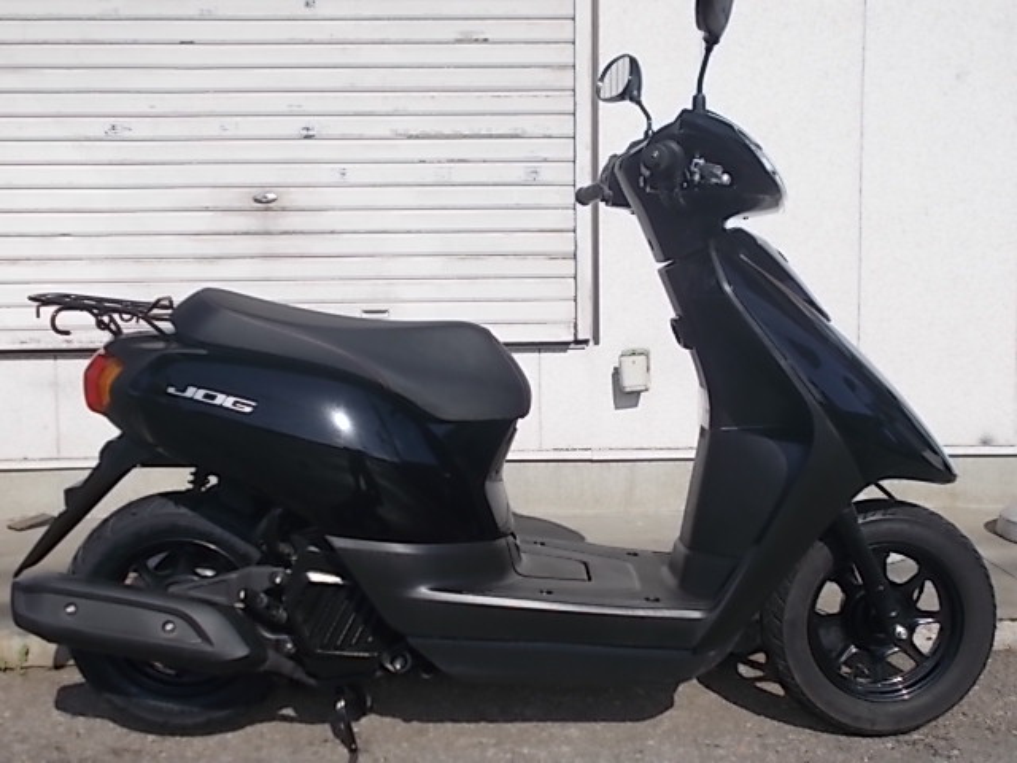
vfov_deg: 36.8
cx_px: 508
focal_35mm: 39
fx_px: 1146
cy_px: 382
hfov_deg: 47.9
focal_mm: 6.9
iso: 80
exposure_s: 1/160
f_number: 9.8
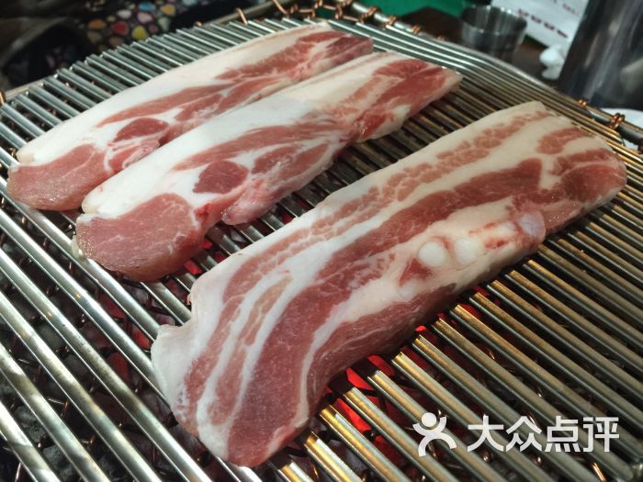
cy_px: 241
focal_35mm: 29
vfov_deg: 48.2
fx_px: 539
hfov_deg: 61.7
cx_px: 322
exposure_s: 1/15
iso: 100
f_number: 2.2
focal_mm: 4.15
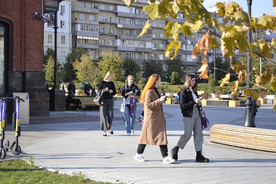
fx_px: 632
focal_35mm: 82
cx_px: 138
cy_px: 92
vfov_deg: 16.5
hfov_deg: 24.6
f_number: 5.6
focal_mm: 55
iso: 400
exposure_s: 1/640
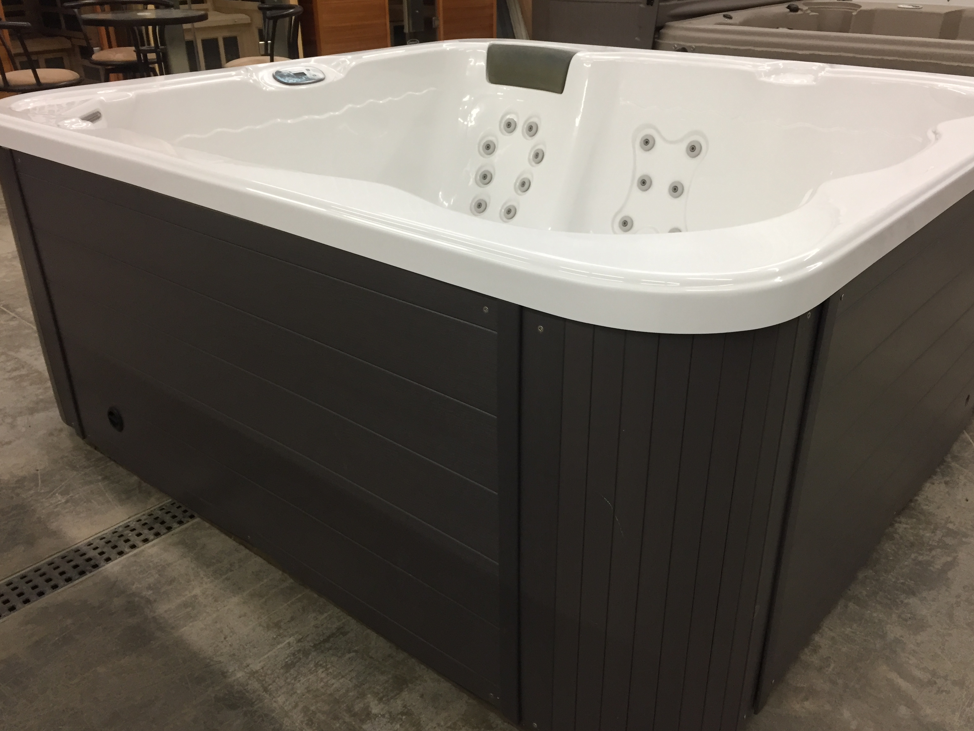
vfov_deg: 46.8
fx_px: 844
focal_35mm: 30
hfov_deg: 60.0
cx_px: 494
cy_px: 376
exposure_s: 1/30
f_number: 2.2
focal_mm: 4.15
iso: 100
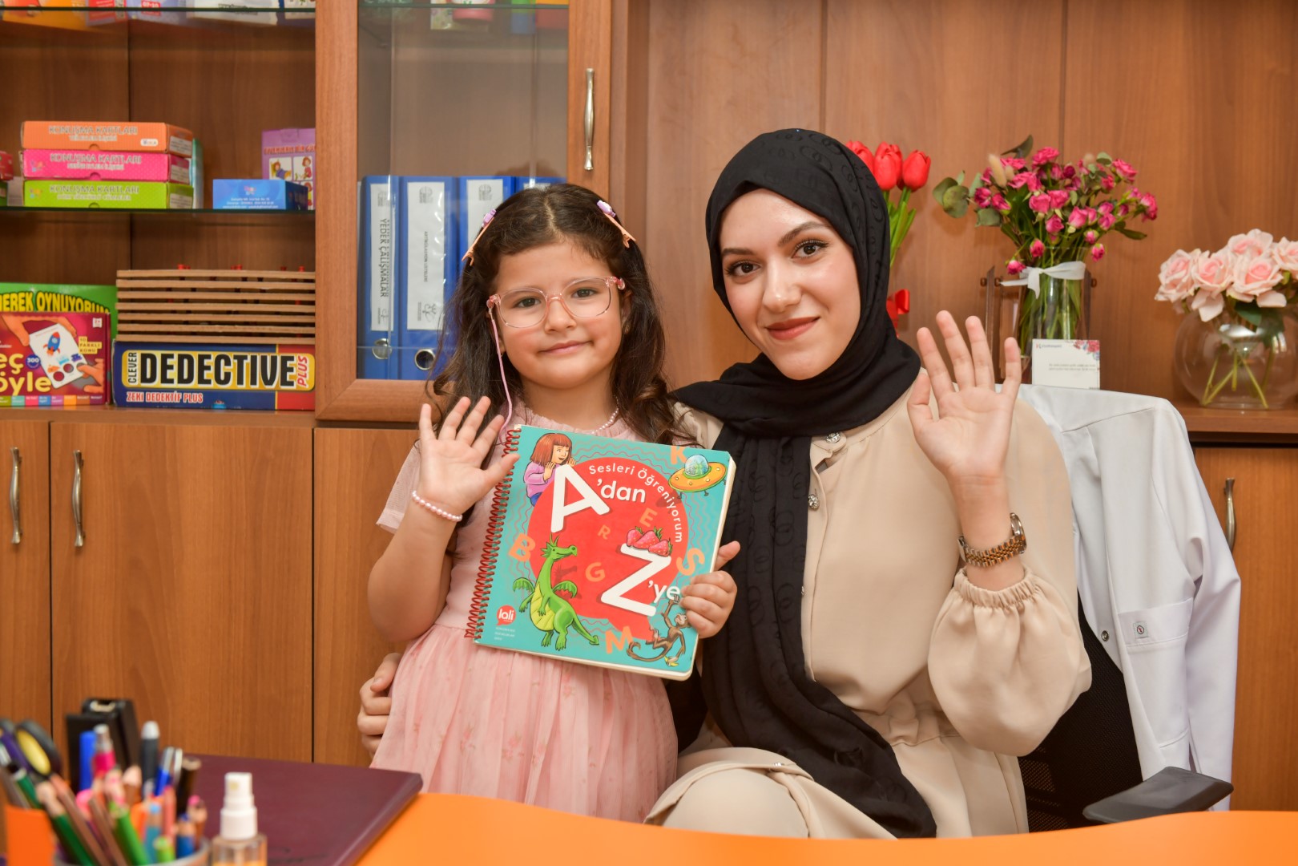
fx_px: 1731
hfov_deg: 41.1
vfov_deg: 28.1
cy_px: 433
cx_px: 649
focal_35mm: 48
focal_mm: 48
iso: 500
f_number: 5.6
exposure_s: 1/250
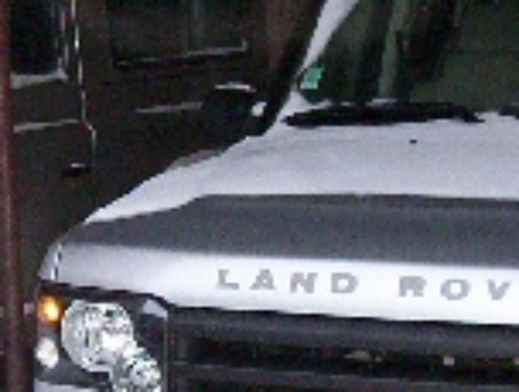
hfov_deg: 15.2
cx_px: 72
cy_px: 237
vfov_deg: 11.6
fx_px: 1925
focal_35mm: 128
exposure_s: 1/60
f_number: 3.84
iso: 140
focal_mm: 5.26
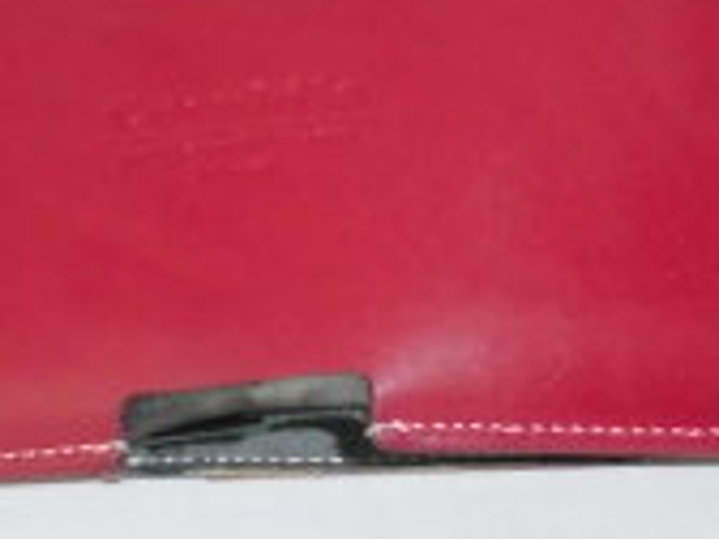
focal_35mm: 99
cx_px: 240
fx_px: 2056
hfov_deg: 19.8
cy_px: -98
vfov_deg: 14.5
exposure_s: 1/60
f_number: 3.5
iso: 400
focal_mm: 4.6
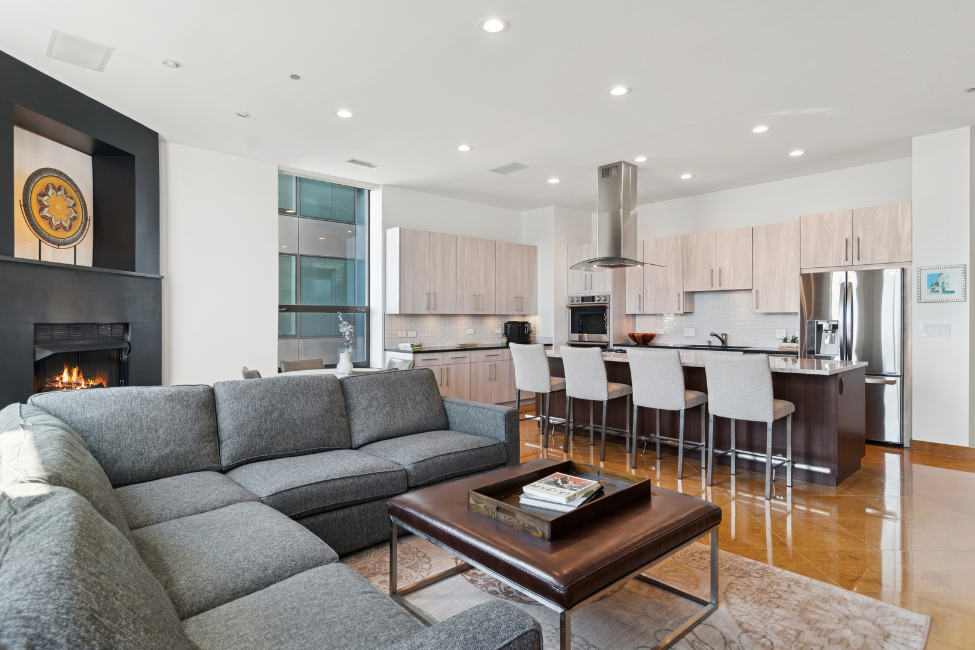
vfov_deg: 67.4
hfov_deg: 90.0
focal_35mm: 18
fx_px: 487
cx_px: 488
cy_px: 325
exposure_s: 1/15
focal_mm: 12
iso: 200
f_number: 8
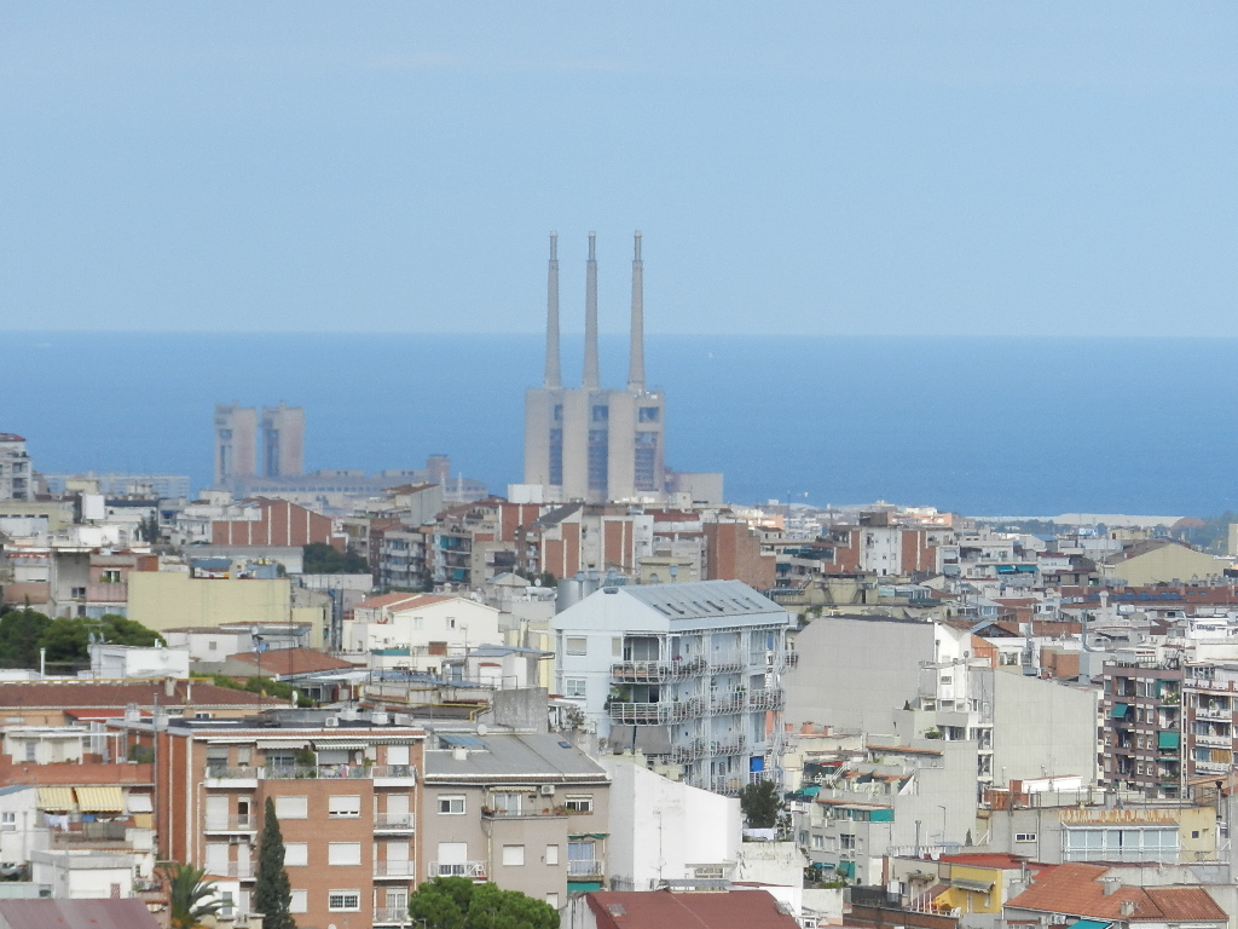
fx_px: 12160
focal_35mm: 340
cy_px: 464
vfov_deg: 4.4
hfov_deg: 5.8
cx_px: 619
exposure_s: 1/800
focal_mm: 60.5
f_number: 5.5
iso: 160
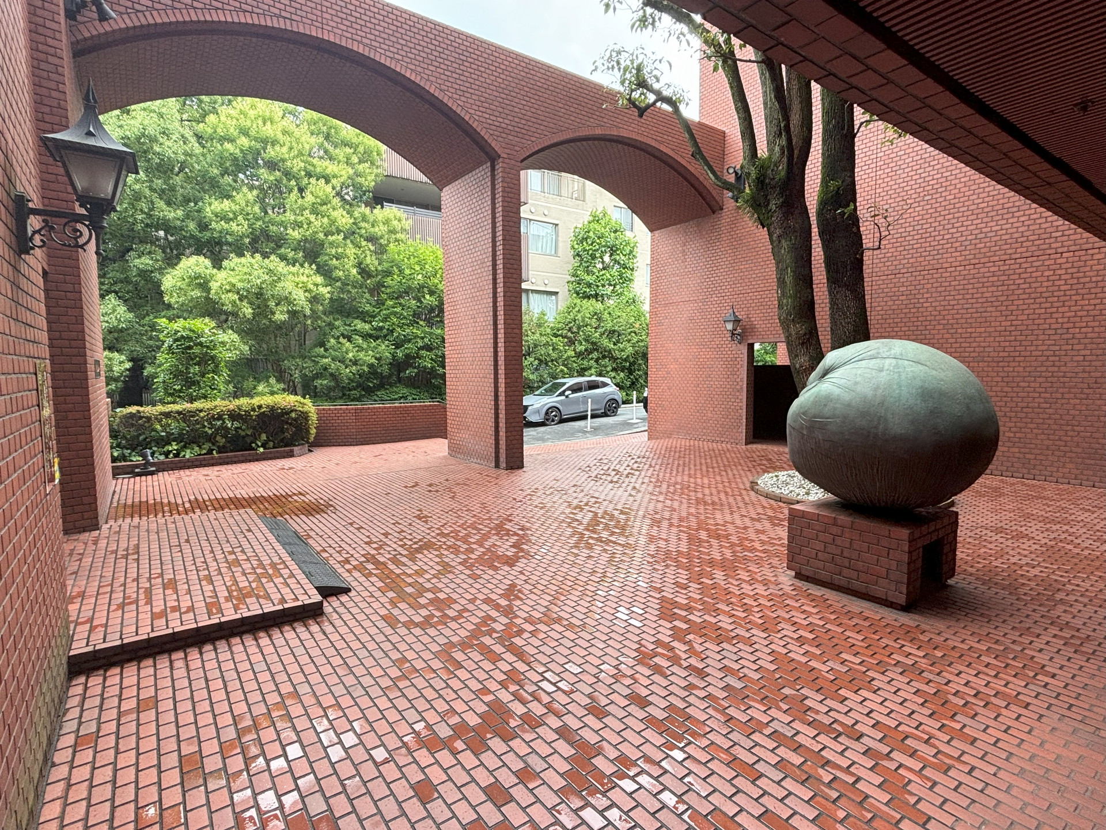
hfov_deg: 91.0
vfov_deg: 74.7
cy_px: 415
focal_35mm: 17
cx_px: 553
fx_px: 543
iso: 50
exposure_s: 1/99
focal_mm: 1.54
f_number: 2.4
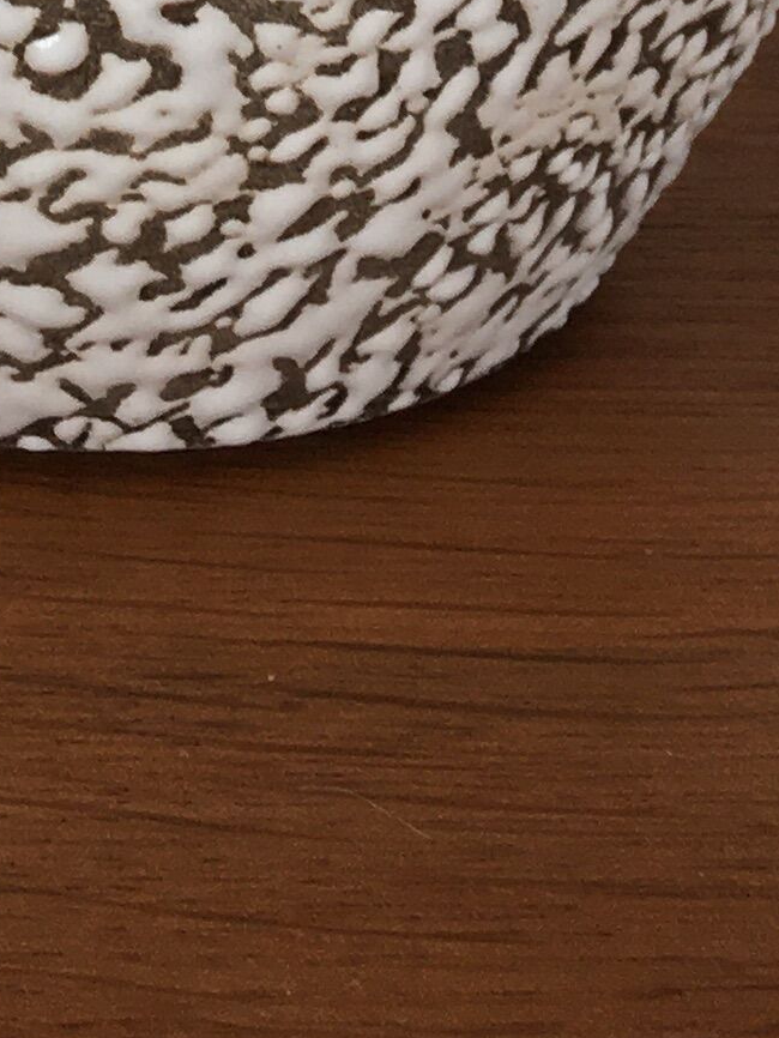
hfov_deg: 10.9
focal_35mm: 135
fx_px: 4049
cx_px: 107
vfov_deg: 12.3
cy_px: -1253
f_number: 2.2
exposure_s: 1/50
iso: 25
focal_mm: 4.15
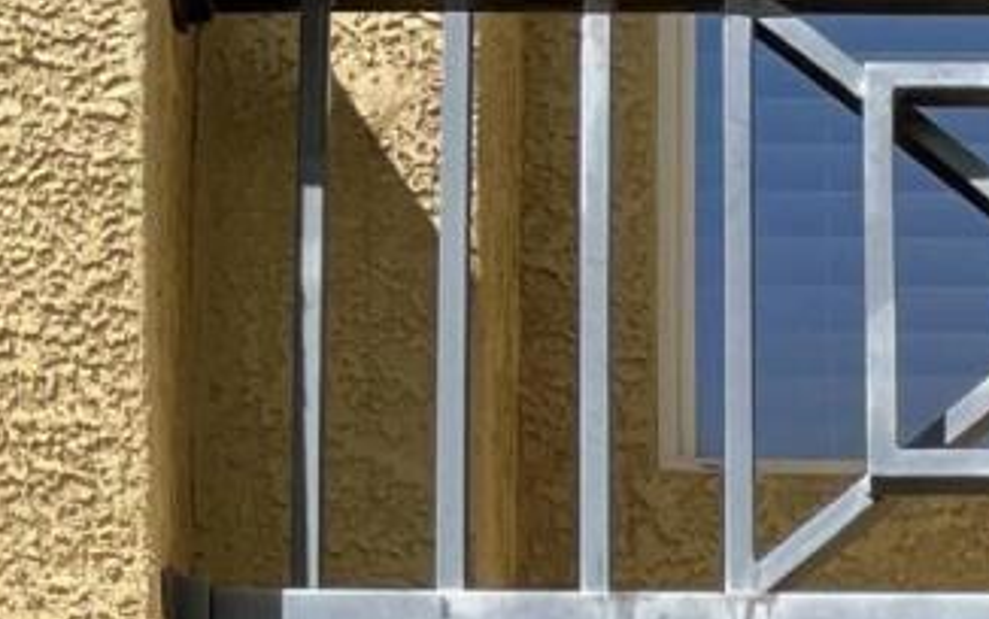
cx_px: 1126
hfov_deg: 12.2
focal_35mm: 169
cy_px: 3004
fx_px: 4557
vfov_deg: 5.8
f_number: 1.6
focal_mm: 5.1
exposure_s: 1/821
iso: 50
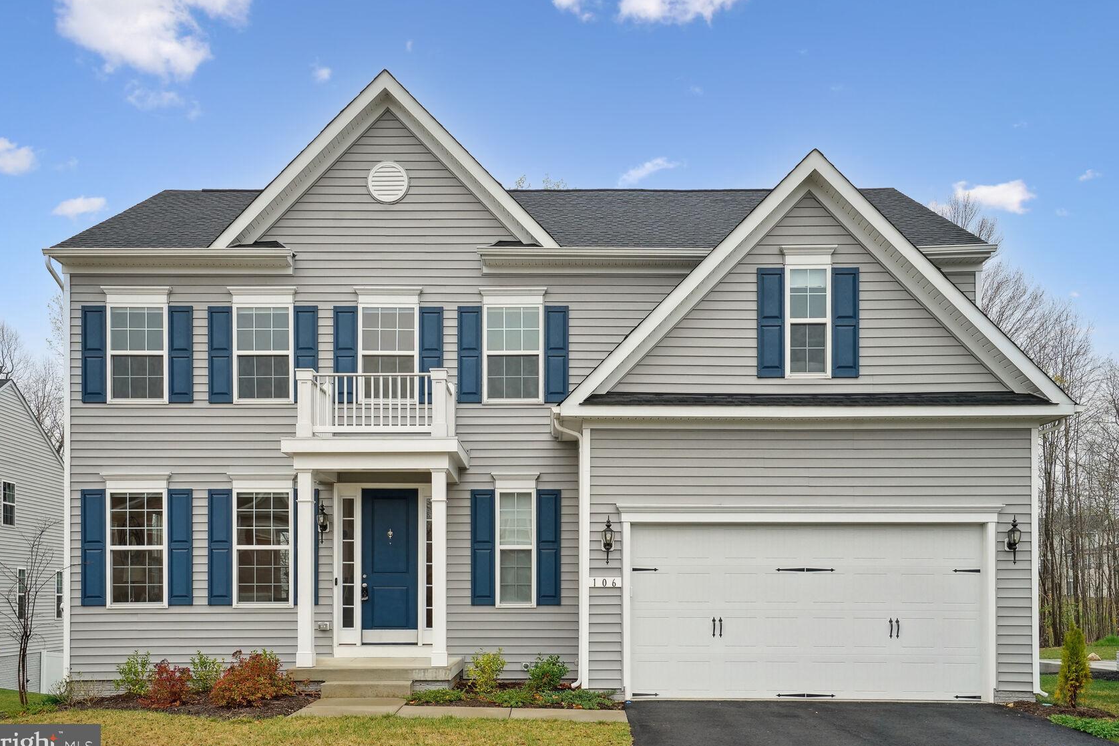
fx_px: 1026
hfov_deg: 57.2
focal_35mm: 33
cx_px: 553
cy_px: 380
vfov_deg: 40.0
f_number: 9
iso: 500
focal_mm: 32
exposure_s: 1/200
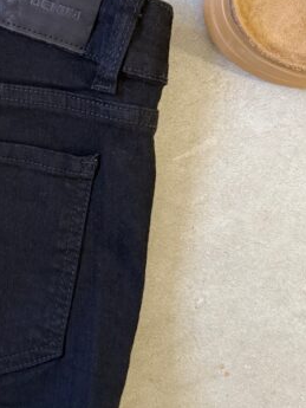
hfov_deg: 27.0
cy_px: 173
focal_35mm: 51
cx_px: 0
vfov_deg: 37.4
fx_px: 601
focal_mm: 6.76
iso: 400
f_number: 1.78
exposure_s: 1/50
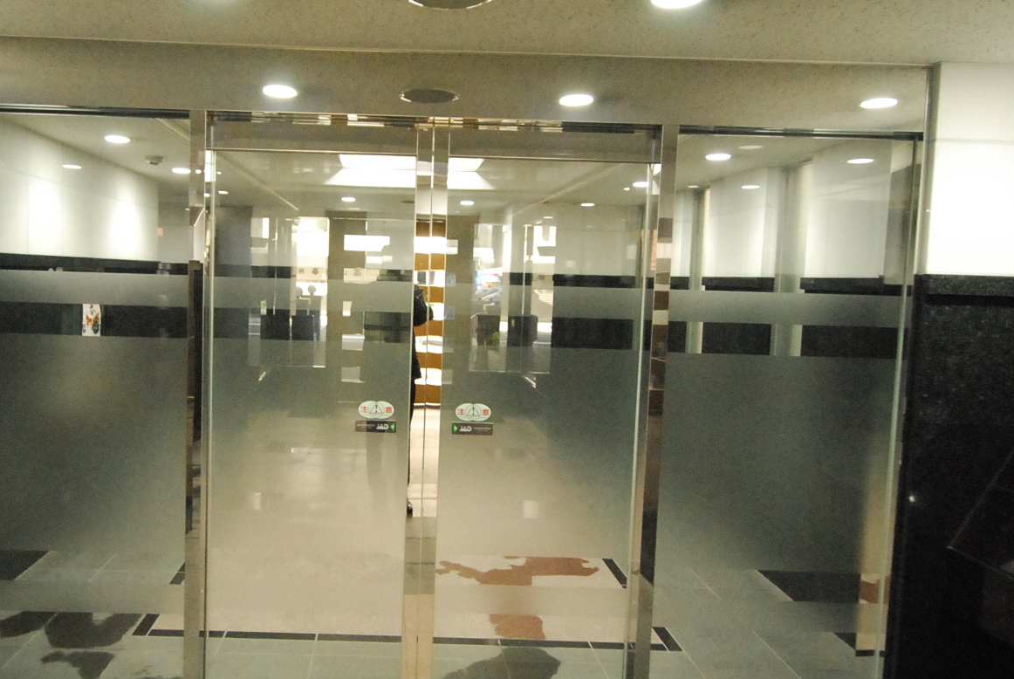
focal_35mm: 25
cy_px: 314
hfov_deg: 70.6
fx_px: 705
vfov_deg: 51.4
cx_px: 399
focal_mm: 10
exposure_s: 1/80
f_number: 3.5
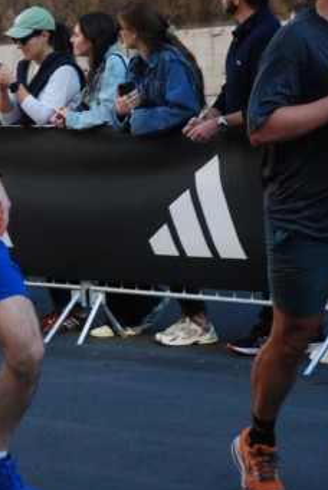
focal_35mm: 185
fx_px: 2523
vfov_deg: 11.1
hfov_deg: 7.4
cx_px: 57
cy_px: 239
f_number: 5.6
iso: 1000
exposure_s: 1/500
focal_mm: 70
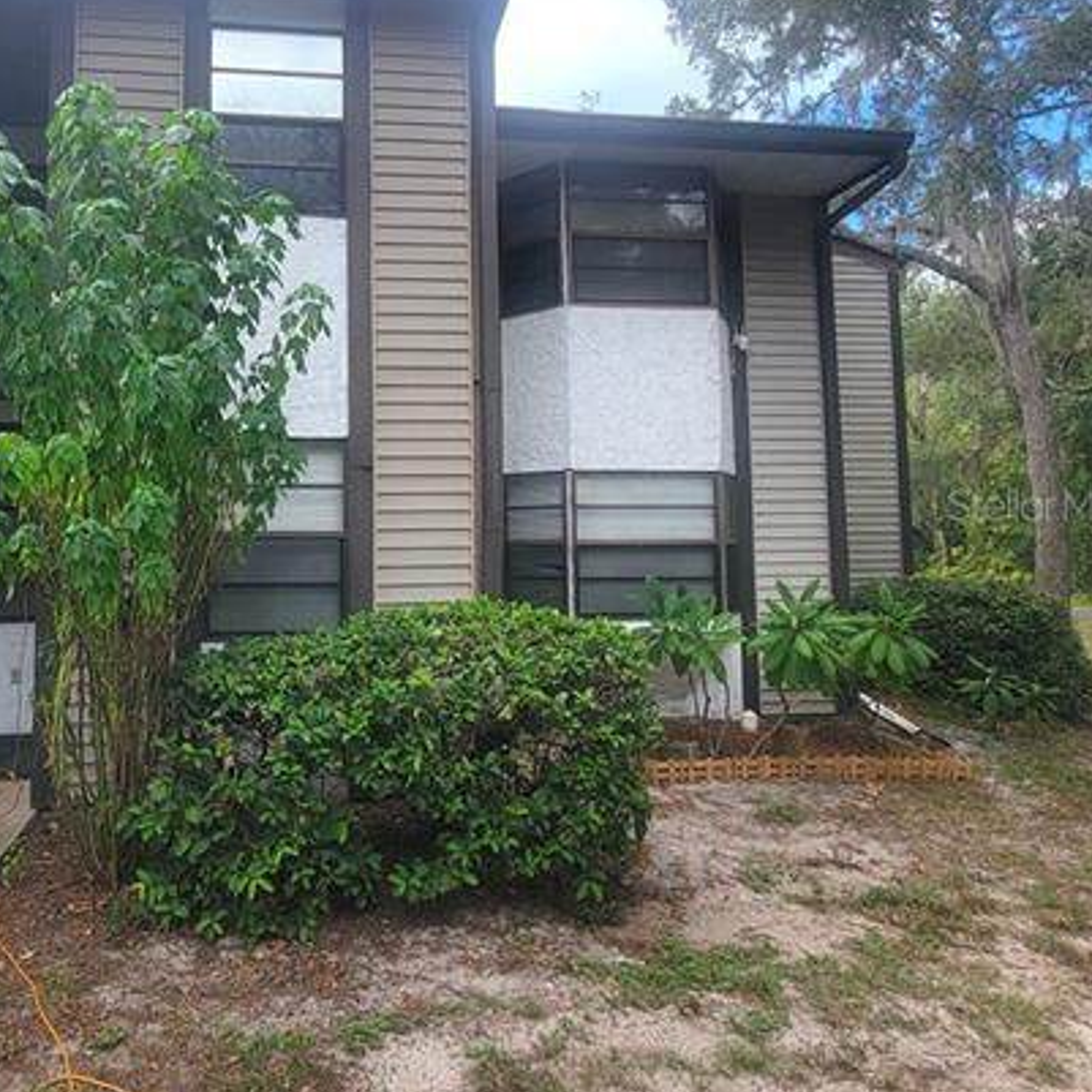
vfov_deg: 69.5
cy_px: 504
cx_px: 359
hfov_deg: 67.6
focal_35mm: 22
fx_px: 785
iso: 50
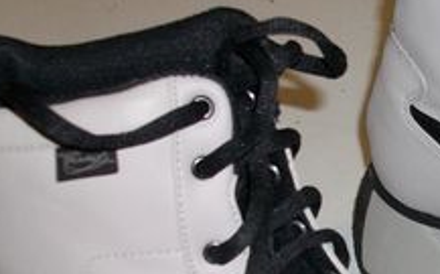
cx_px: 428
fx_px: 1126
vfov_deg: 13.7
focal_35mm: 94
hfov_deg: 21.4
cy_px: 246
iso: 125
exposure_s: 1/40
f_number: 2.9
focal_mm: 5.7
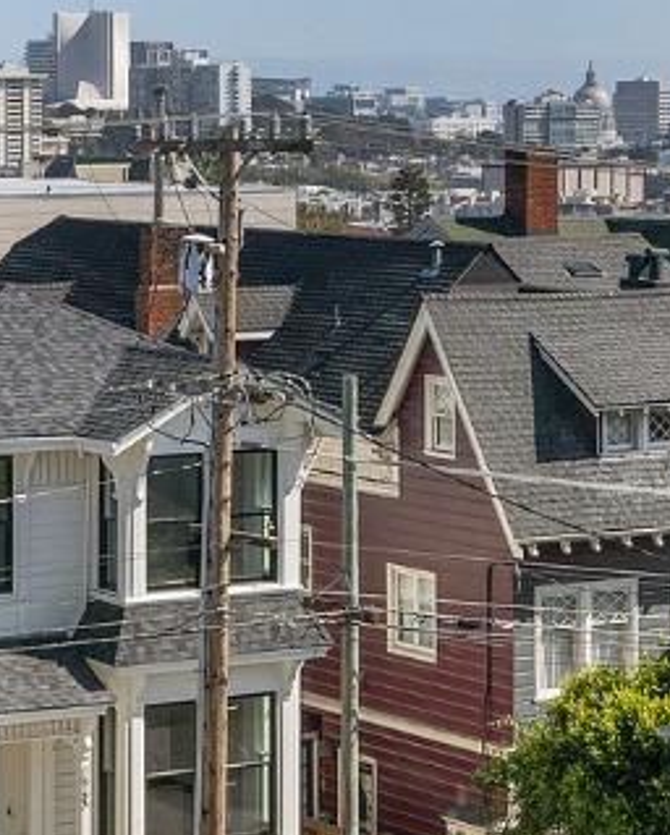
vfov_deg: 13.6
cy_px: 237
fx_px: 3488
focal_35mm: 141
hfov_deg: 11.0
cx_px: 194
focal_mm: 32
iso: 400
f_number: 8
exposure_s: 1/2000
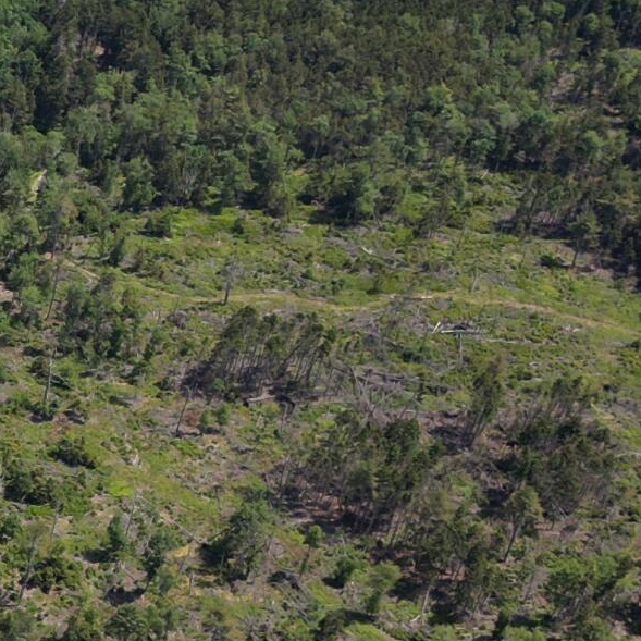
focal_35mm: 108
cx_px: -532
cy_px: 338
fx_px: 2263
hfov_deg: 14.2
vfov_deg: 16.1
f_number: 1.7
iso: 100
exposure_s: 1/2500
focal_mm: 6.72
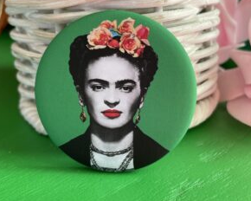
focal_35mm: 35
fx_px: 260
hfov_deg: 51.5
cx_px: 125
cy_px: 92
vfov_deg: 42.2
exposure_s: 1/121
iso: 80
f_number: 1.6
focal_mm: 4.2
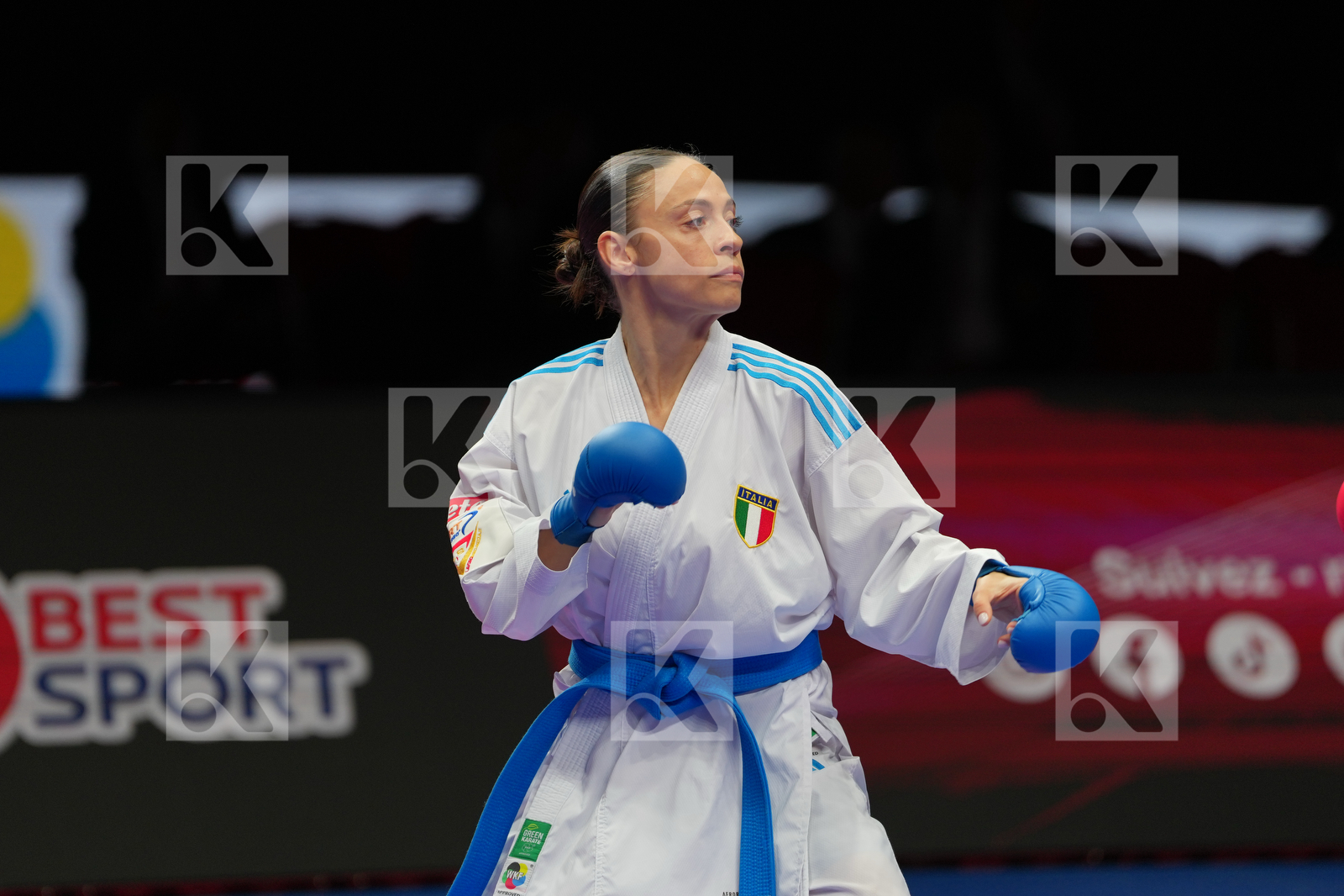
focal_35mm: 300
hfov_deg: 6.9
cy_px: 448
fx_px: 11197
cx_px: 672
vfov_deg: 4.6
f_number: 2.8
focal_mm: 200
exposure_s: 1/1000
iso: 400
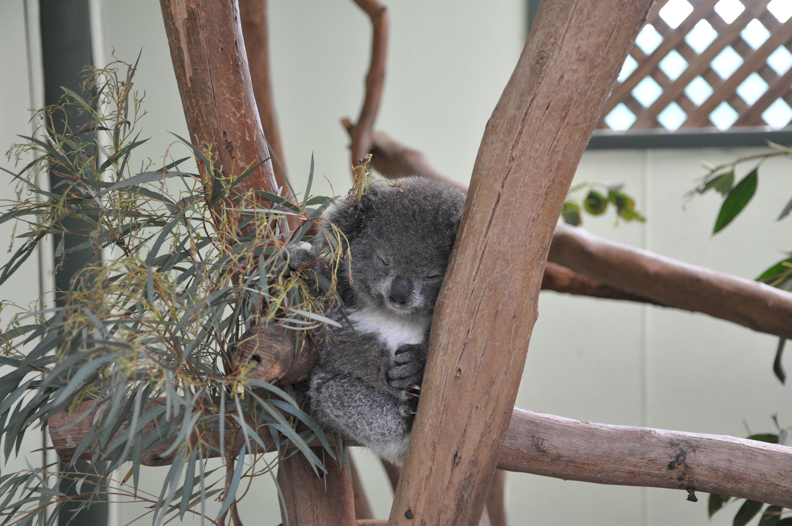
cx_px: 396
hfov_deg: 28.1
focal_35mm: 72
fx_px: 1582
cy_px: 263
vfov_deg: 18.9
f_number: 4.8
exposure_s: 1/40
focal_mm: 48
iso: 800
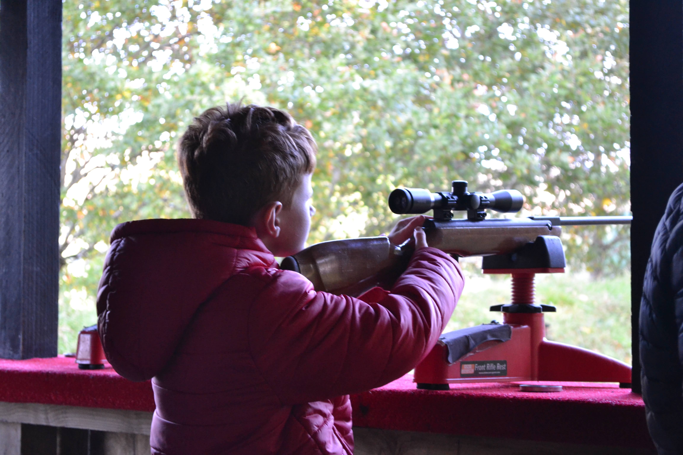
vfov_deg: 16.6
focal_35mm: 82
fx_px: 1565
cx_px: 342
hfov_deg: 24.6
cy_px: 228
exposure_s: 1/60
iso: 1600
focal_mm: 55
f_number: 5.6
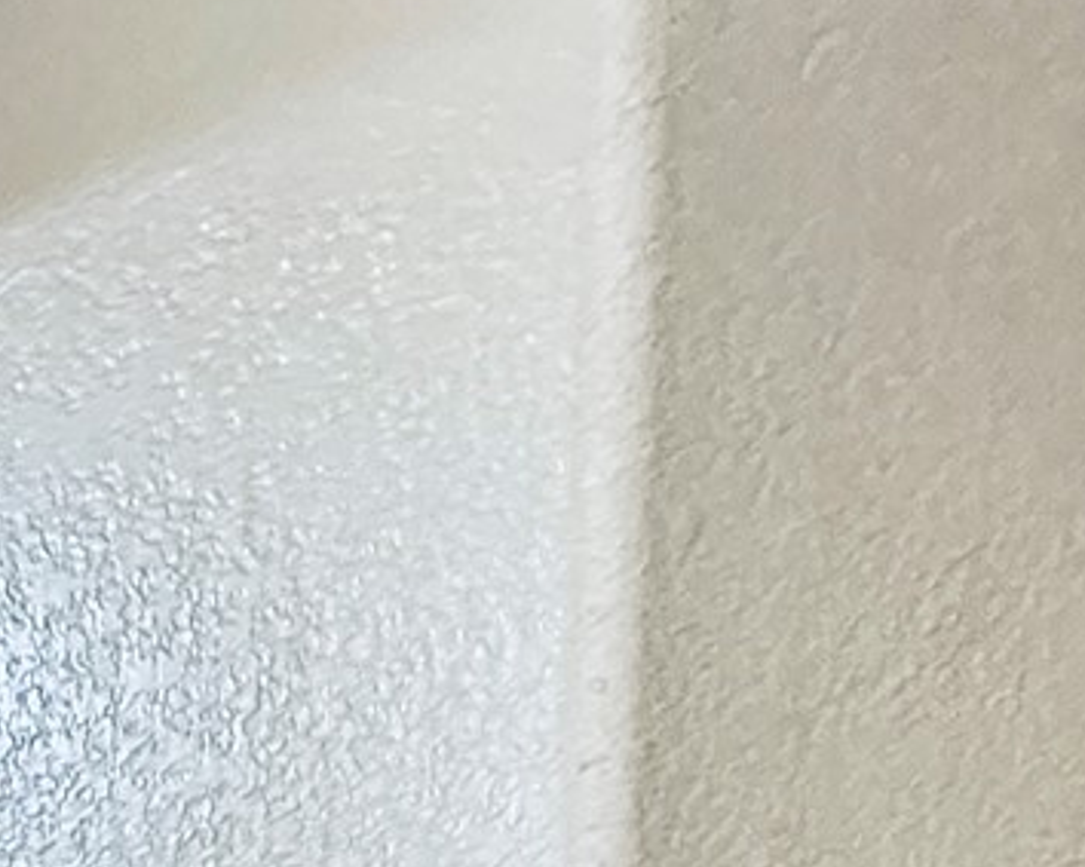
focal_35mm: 79
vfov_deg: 14.6
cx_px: 763
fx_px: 2536
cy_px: 1912
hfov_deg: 24.0
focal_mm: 2.22
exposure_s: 1/60
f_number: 2.2
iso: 640
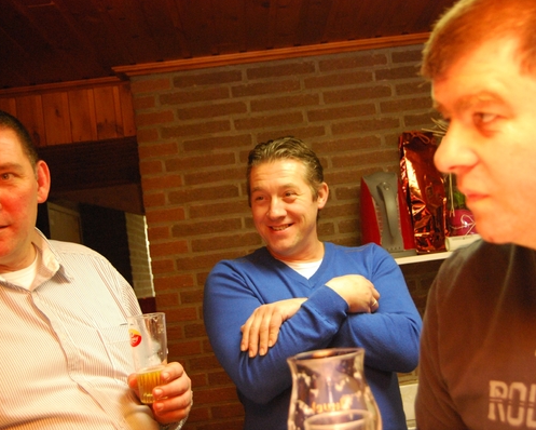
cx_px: 279
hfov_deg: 36.6
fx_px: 809
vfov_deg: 29.7
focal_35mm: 51
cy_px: 216
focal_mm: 30
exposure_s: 1/60
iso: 1600
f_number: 4.2
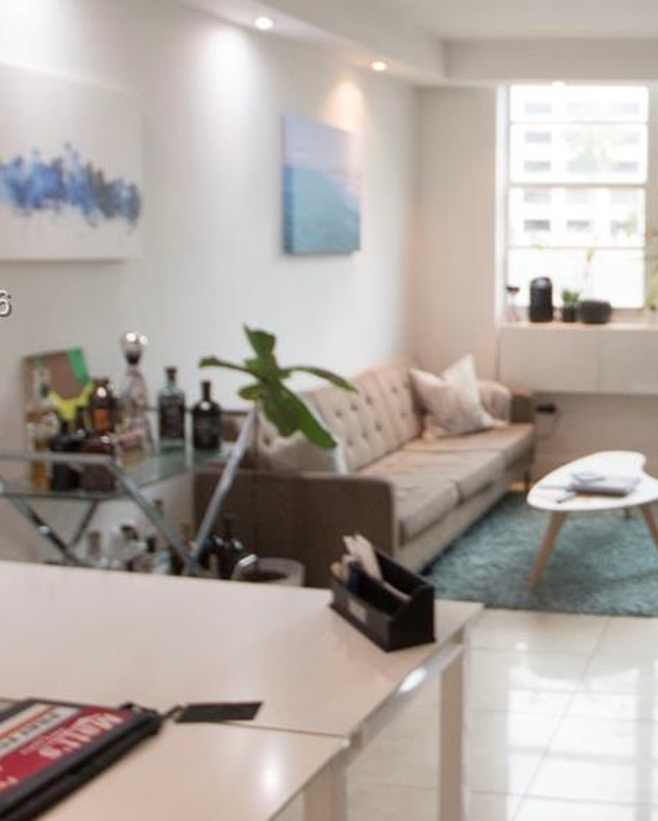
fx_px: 1054
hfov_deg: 31.1
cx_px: 713
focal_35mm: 43
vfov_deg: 42.3
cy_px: 306
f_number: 4.5
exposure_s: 1/60
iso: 450
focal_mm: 11
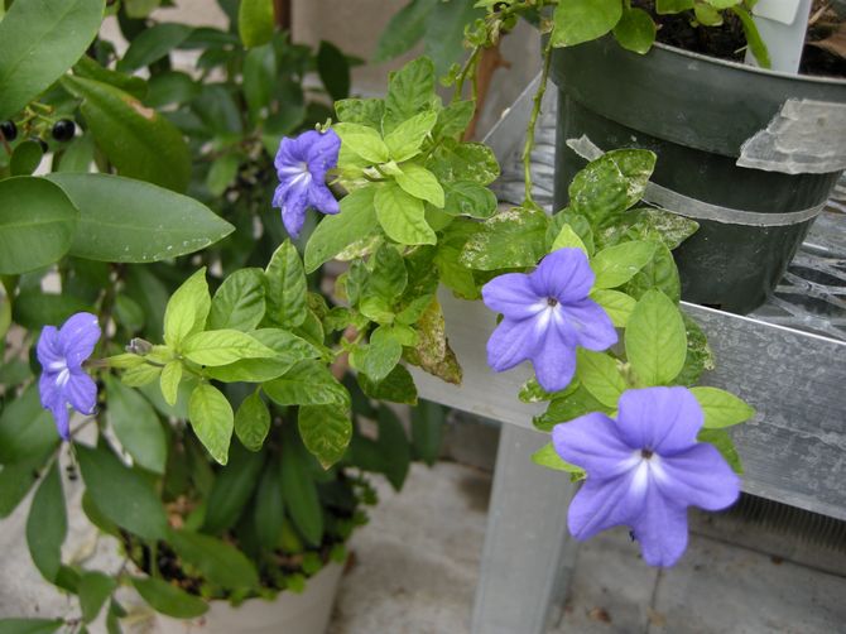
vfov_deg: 40.7
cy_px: 317
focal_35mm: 35
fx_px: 855
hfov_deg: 52.6
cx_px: 423
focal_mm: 7.5
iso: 100
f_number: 2.7
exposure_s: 1/15
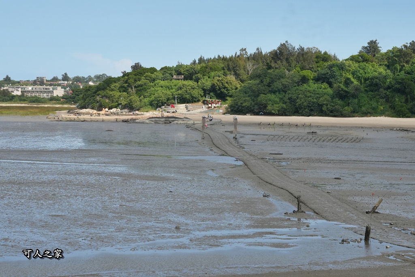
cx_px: 208
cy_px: 138
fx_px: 1211
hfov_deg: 19.5
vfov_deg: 13.0
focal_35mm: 105
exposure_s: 1/2500
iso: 1600
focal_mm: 70
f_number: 9
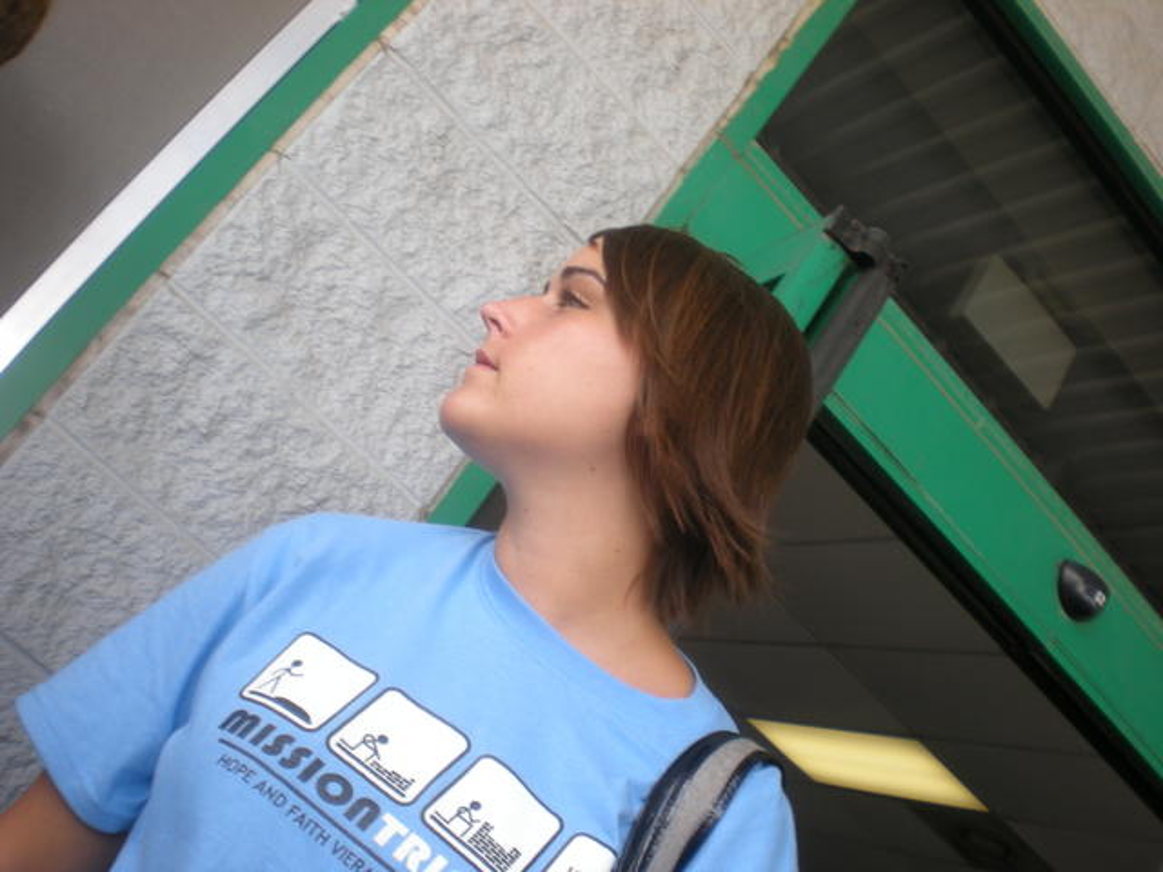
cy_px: 436
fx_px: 1277
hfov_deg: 49.0
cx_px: 582
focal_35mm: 38
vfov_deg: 37.7
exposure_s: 1/79.7
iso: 64
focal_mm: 6.3
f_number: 3.1
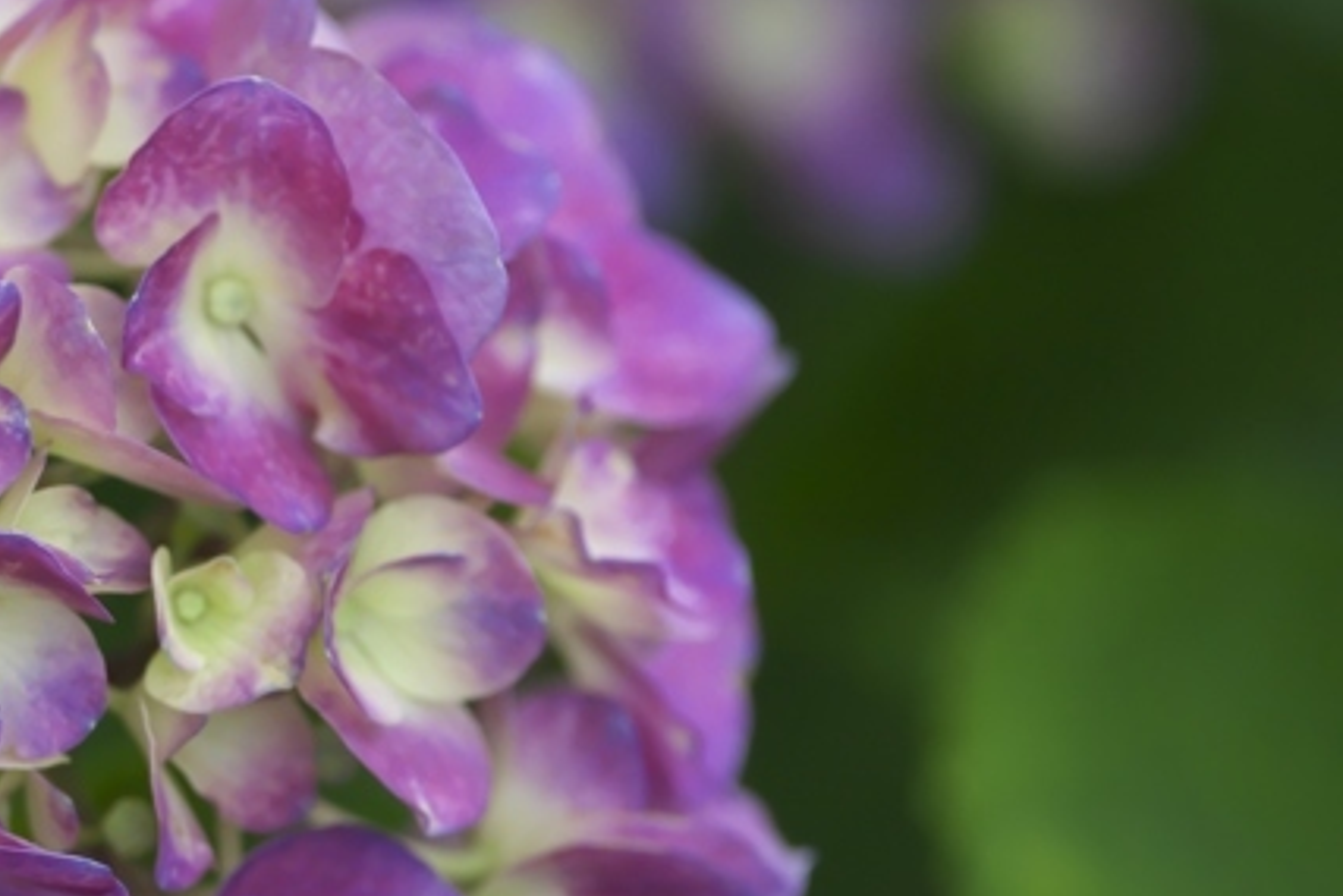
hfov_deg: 2.9
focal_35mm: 720
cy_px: 486
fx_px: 26868
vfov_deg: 1.9
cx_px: -217
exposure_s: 1/400
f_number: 5.6
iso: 400
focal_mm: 300
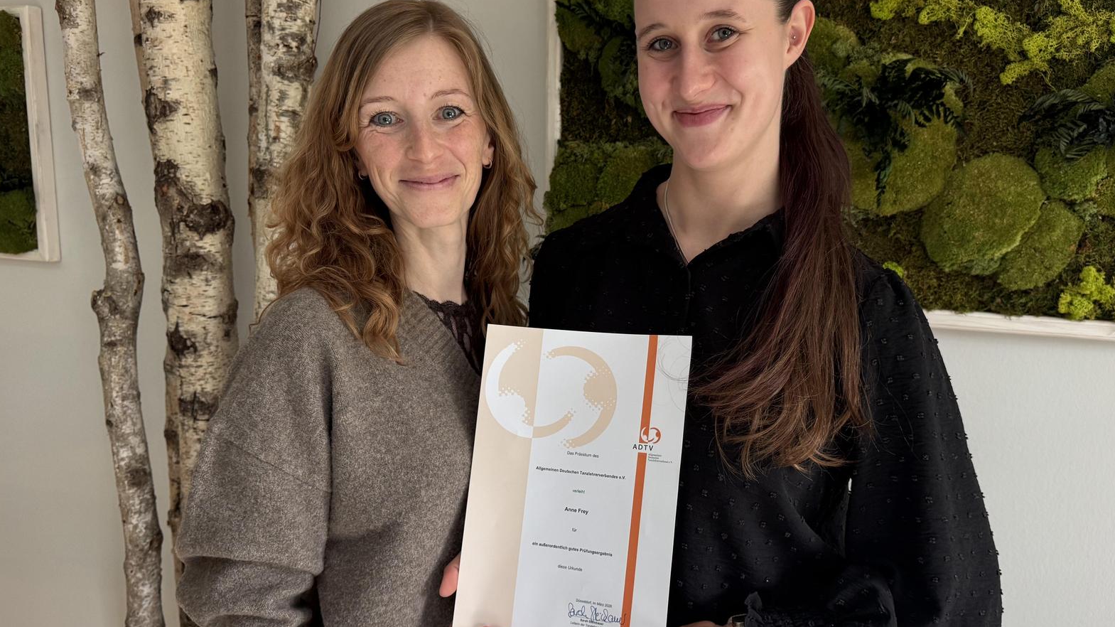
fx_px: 946
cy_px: 350
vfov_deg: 36.6
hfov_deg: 60.9
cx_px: 608
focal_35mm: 32
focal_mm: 6.76
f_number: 1.78
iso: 160
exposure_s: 1/120
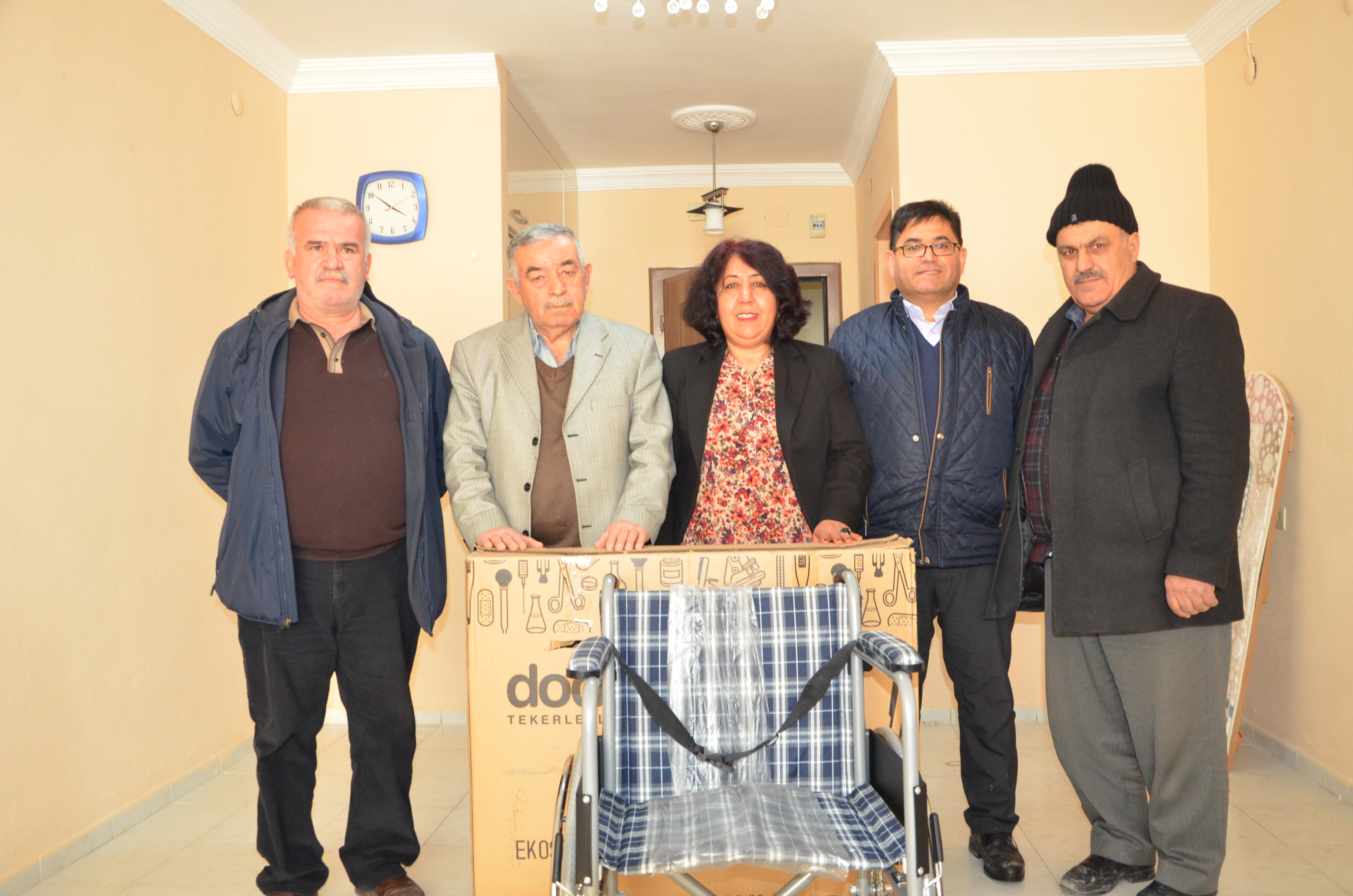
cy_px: 448
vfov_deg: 41.5
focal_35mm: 32
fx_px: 1181
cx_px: 676
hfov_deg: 59.6
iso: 2000
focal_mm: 21
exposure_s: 1/60
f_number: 6.3
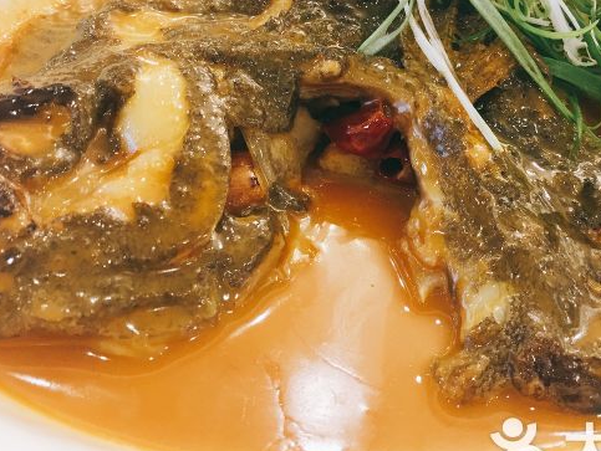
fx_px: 730
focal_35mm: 42
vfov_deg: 34.3
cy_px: 186
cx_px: 367
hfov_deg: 44.5
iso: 100
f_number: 2.2
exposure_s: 1/33
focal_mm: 4.15
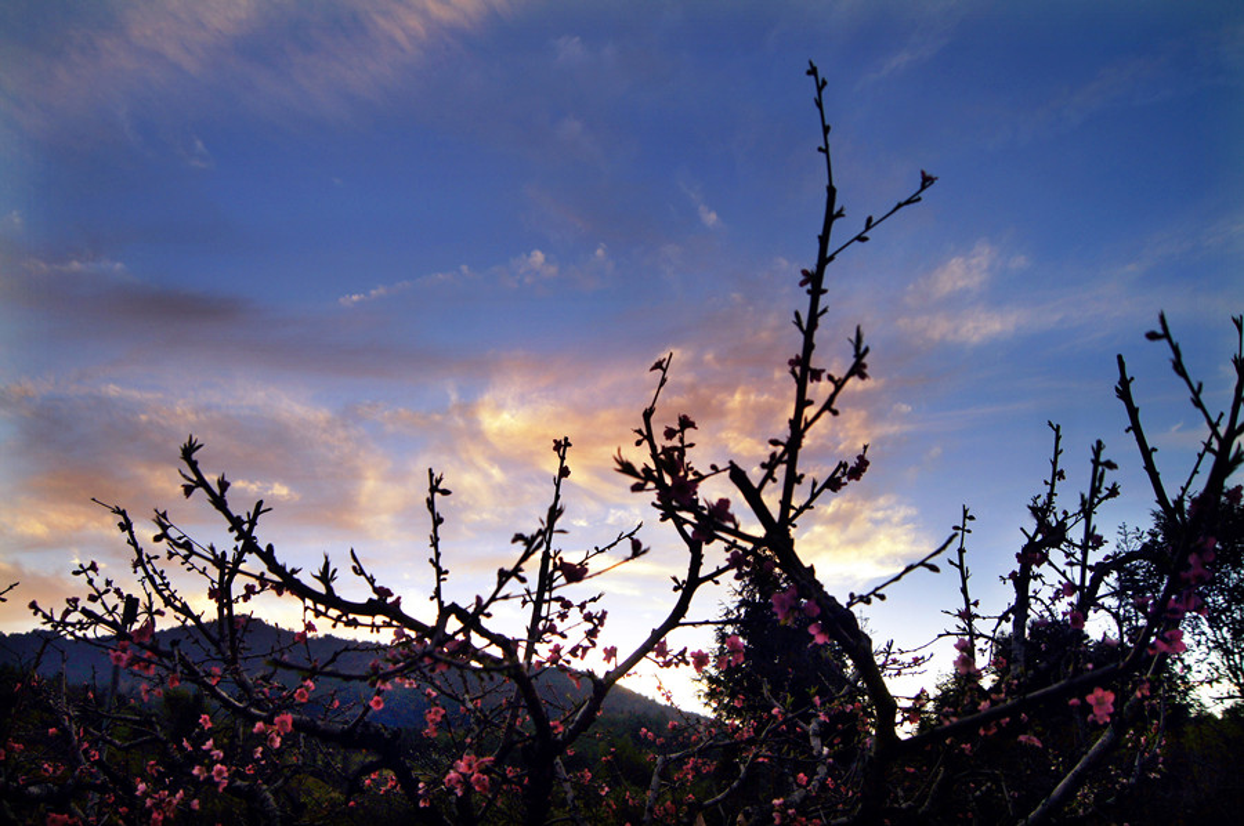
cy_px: 413
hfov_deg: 62.0
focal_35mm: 30
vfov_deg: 43.5
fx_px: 1036
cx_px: 622
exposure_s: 1/200
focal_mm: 20
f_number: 4.5
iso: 100
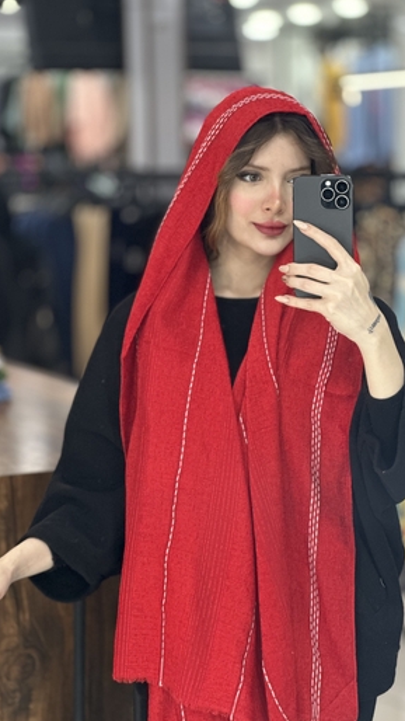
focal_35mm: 87
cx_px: 220
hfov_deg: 13.9
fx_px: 1662
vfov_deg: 24.5
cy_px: 368
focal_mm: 9
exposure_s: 1/100
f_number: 2.8
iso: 160
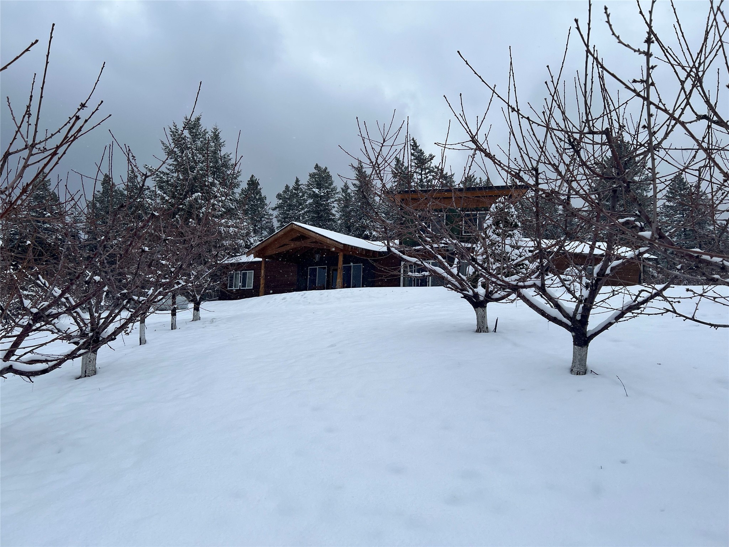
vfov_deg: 53.1
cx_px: 364
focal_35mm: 26
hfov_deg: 67.3
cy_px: 274
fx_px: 548
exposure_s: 1/2915
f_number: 1.5
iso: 50
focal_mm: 5.7
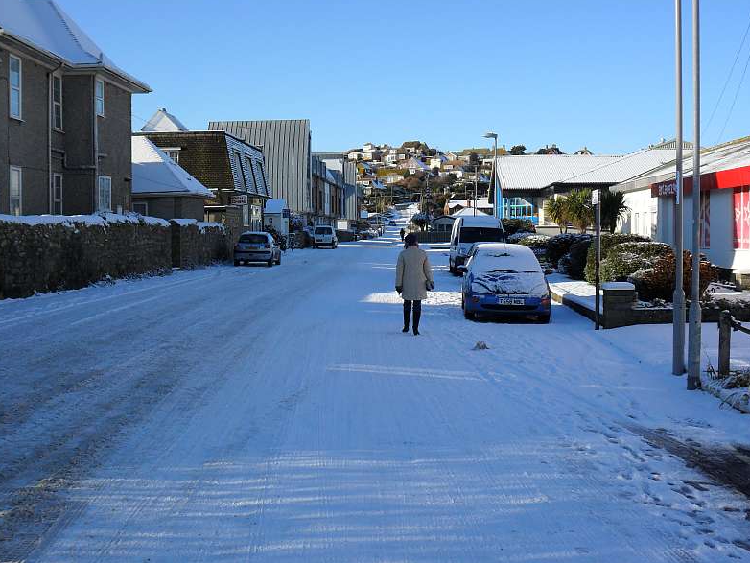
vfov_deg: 32.2
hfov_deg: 42.1
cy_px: 276
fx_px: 975
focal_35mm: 45
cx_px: 372
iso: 100
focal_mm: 7.8
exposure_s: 1/750
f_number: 4.5
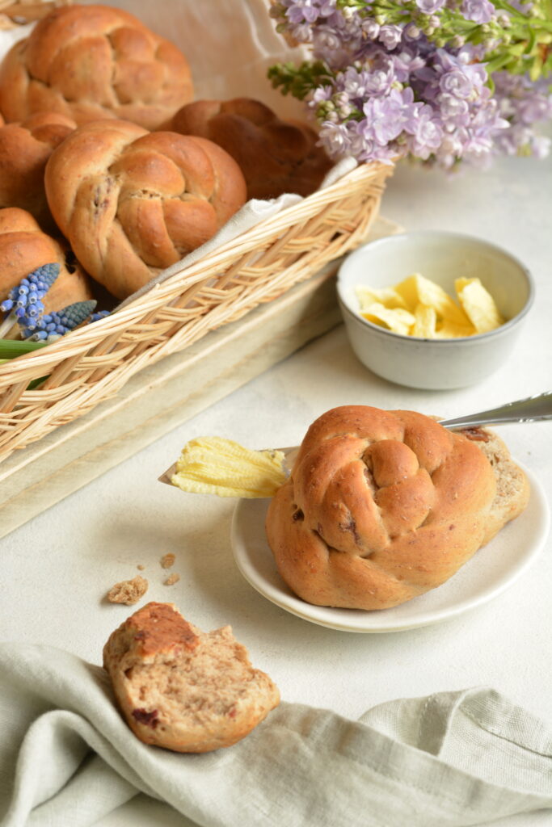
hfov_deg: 8.7
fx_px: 3621
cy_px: 414
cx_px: 276
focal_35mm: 158
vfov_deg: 13.0
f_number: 8
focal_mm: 105
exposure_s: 1/30
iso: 200
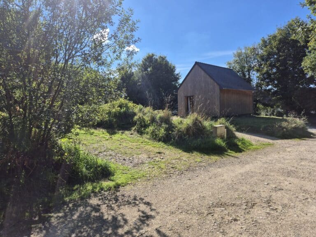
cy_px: 118
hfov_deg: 73.9
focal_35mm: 23
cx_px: 158
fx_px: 210
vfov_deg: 58.9
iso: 25
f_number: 1.8
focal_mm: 5.4
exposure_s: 1/2072
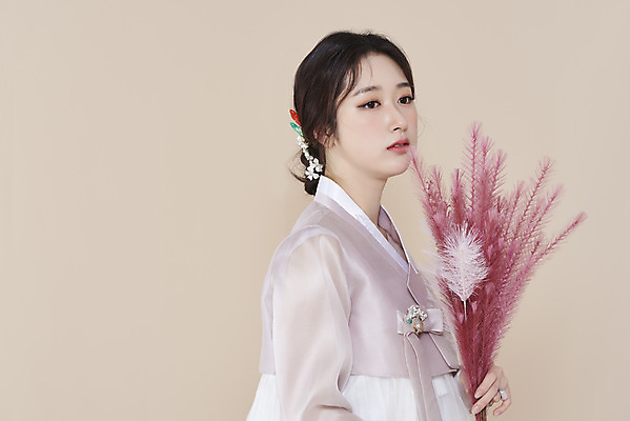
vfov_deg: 13.1
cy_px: 210
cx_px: 315
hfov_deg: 19.4
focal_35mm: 105
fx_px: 1838
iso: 64
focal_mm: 105
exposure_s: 1/125
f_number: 11
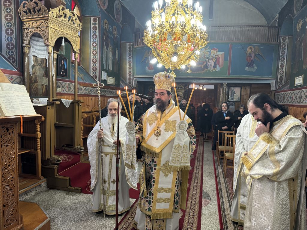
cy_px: 115
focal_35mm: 24
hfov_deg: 71.6
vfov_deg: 56.8
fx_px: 213
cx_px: 154
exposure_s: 1/50
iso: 200
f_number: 1.78
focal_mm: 6.86
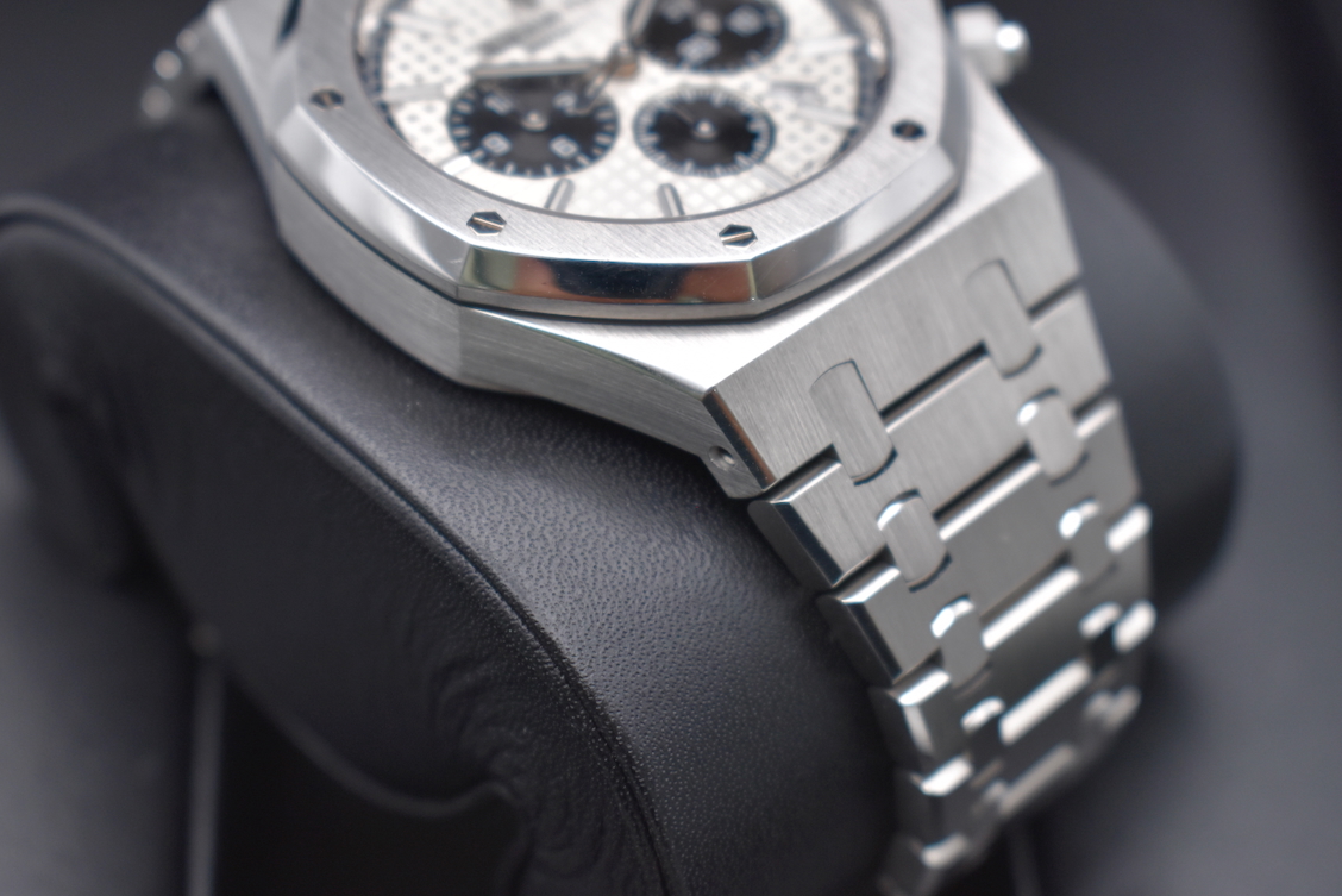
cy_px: 413
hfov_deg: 26.4
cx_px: 722
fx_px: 2855
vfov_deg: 17.8
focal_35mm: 77
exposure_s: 1/125
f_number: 5.6
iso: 400
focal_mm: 45
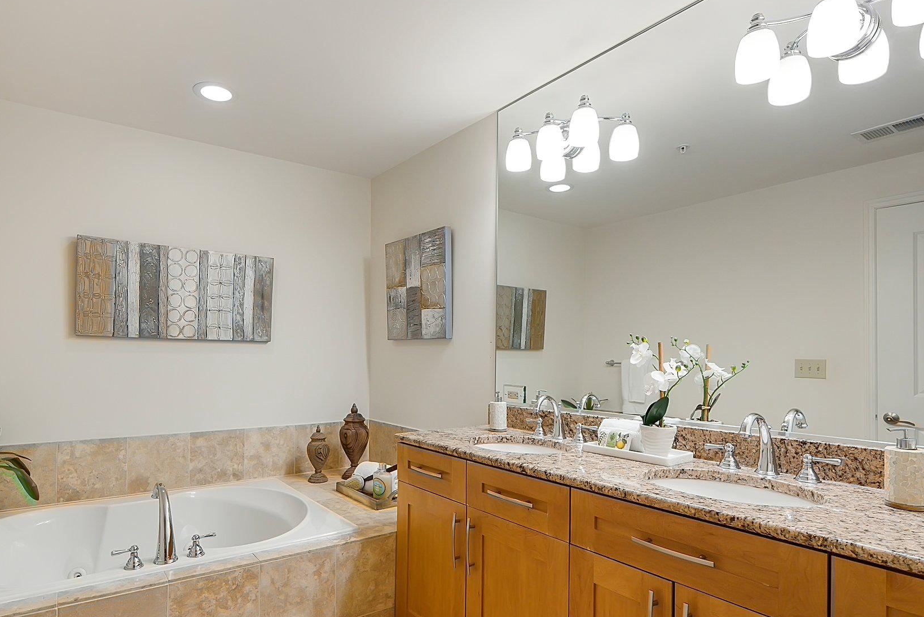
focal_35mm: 20
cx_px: 412
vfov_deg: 61.7
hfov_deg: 83.6
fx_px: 514
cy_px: 351
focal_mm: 16
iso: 2000
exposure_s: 1/125
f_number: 7.1
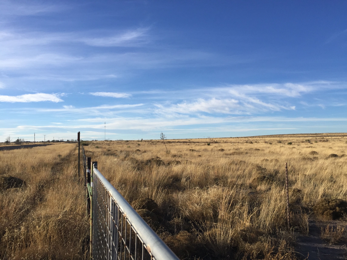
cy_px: 130
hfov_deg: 61.7
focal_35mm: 29
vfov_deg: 48.2
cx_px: 174
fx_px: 291
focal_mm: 4.15
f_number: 2.2
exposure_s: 1/1980
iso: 32
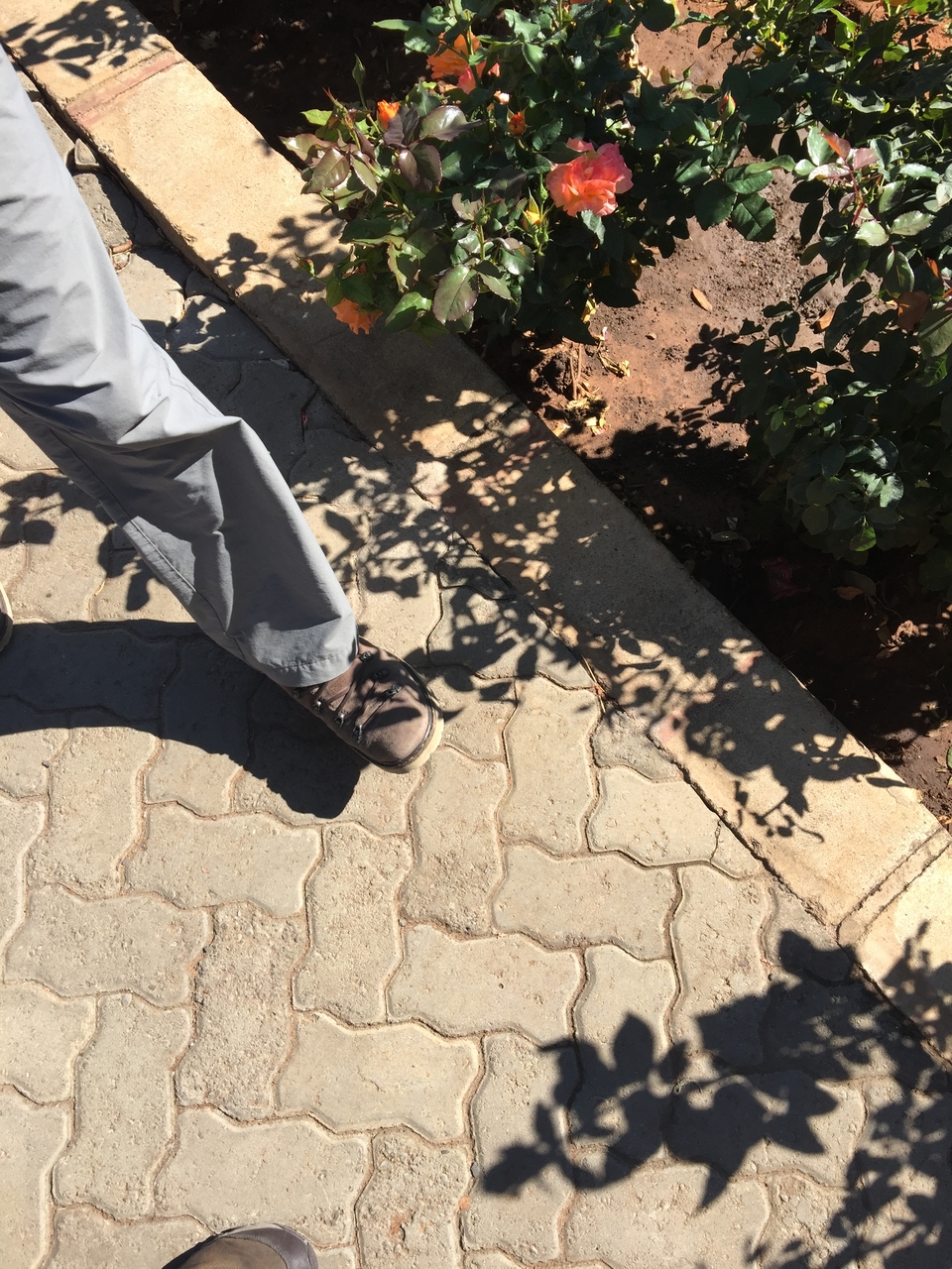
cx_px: 476
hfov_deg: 48.2
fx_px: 1063
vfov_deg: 61.7
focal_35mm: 29
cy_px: 634
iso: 32
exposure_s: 1/746
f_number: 2.2
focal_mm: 4.15
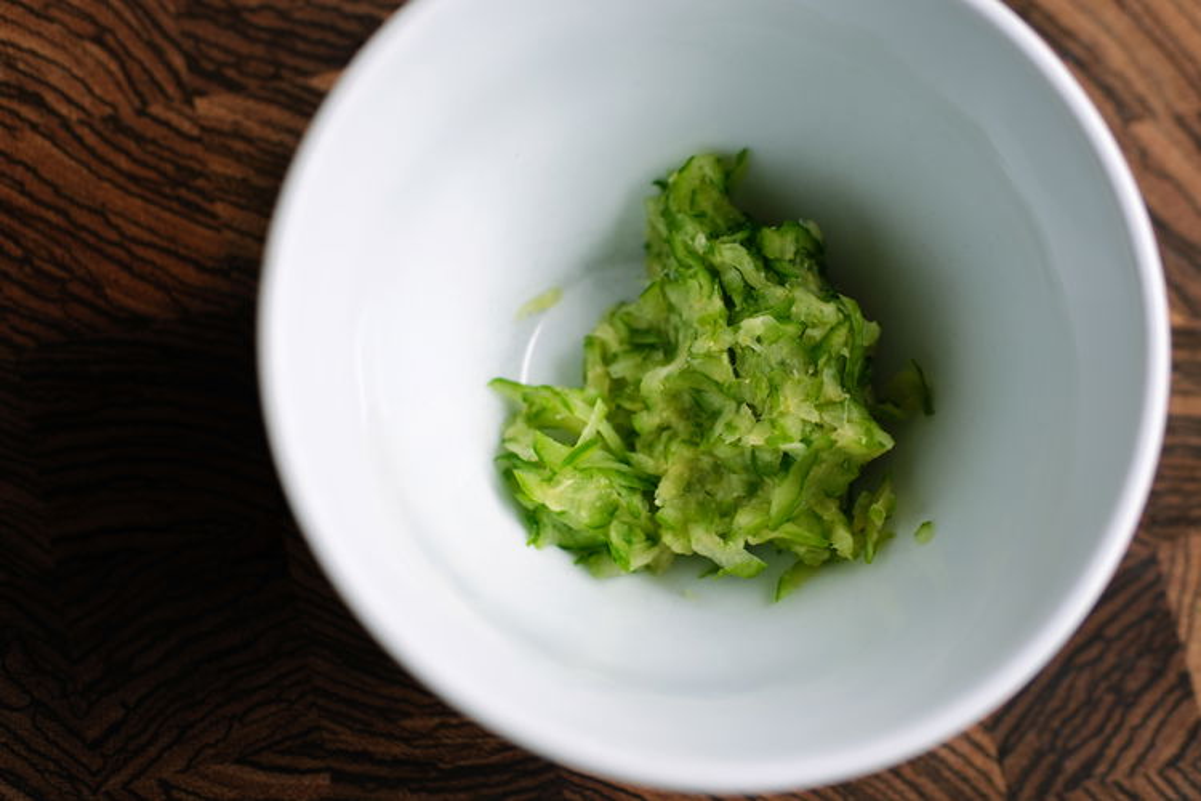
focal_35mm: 45
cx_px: 600
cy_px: 400
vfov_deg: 29.9
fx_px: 1501
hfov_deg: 43.6
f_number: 2.2
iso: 125
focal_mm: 30
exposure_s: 1/200
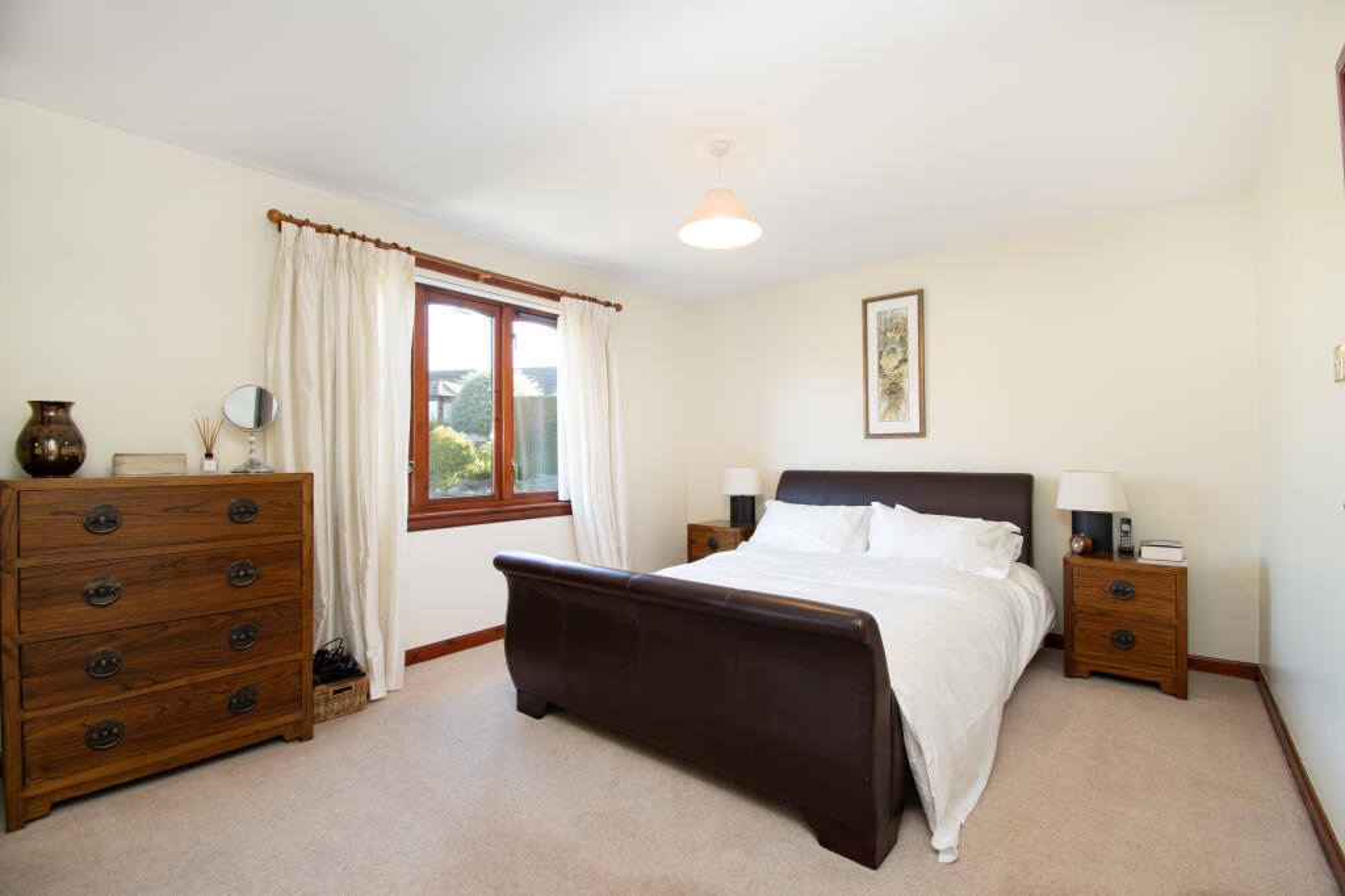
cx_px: 672
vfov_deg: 77.3
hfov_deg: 100.4
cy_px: 448
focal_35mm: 15
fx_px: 560
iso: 320
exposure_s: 1/8
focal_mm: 10
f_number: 9
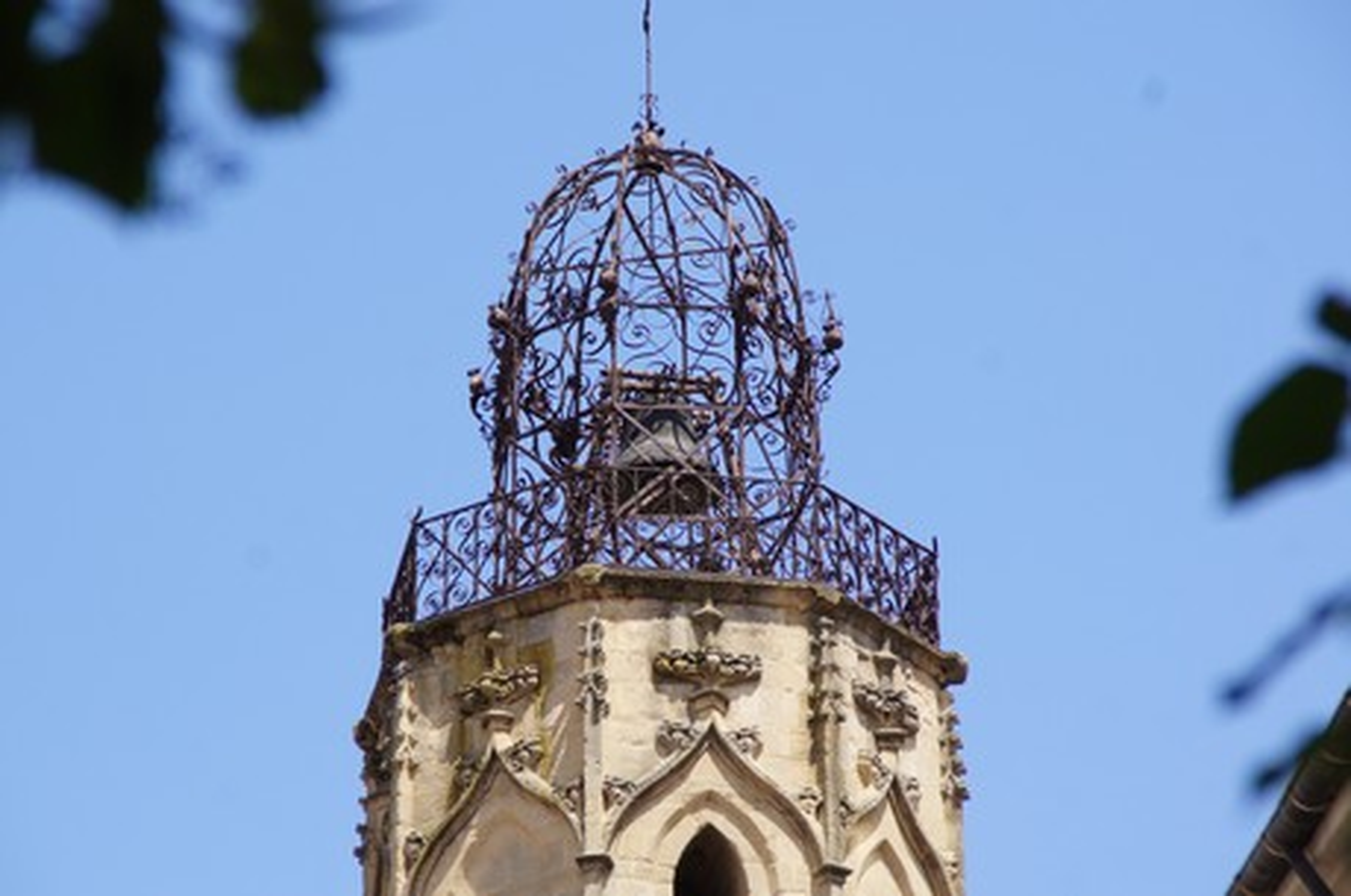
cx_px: 676
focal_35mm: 202
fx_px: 7586
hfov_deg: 10.2
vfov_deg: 6.8
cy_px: 448
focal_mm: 135
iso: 100
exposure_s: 1/250
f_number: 8
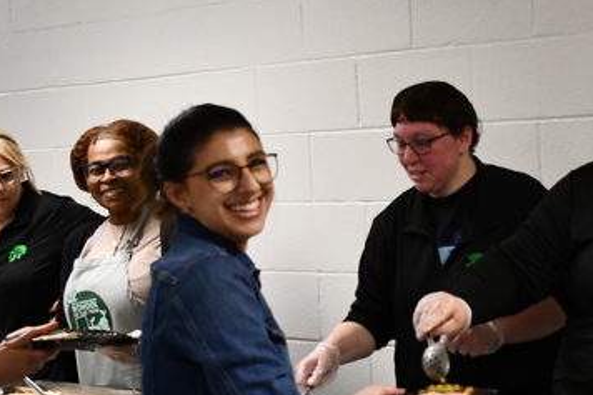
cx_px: 435
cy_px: 298
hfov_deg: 21.3
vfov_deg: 14.3
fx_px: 1564
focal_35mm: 95
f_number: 3.5
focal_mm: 22
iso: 2000
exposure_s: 1/125
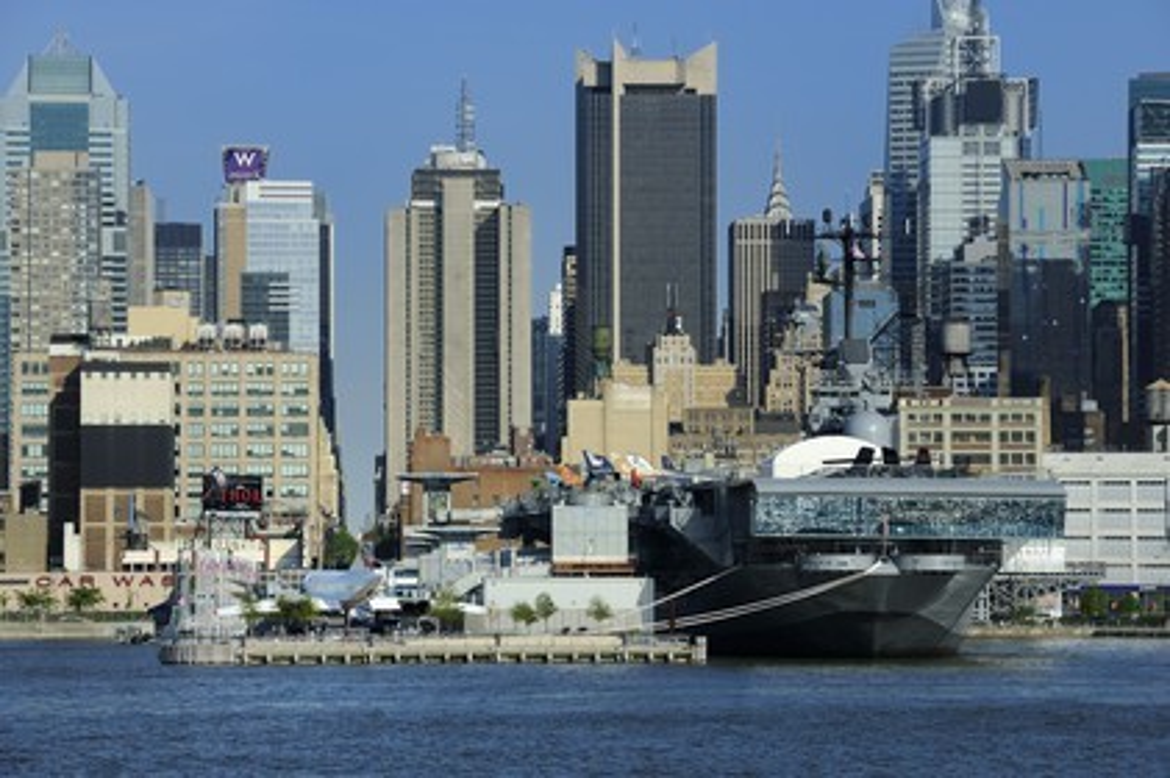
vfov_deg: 9.8
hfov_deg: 14.7
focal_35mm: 140
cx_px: 585
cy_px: 389
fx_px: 4546
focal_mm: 140
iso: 200
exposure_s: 1/500
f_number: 9
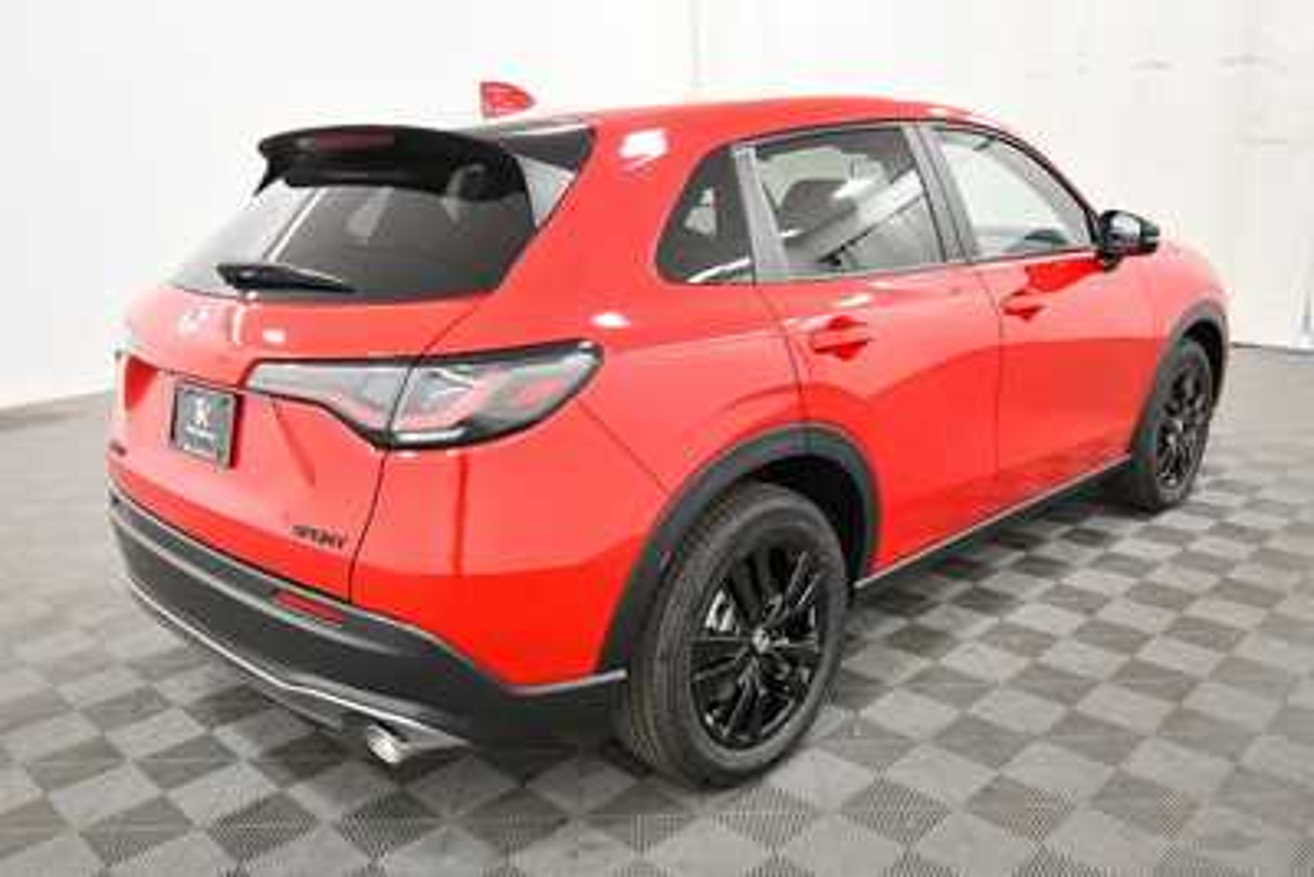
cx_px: 657
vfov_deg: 43.6
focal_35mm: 30
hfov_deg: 61.9
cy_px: 438
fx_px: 1095
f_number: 5.6
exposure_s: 1/125
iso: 2000
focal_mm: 20
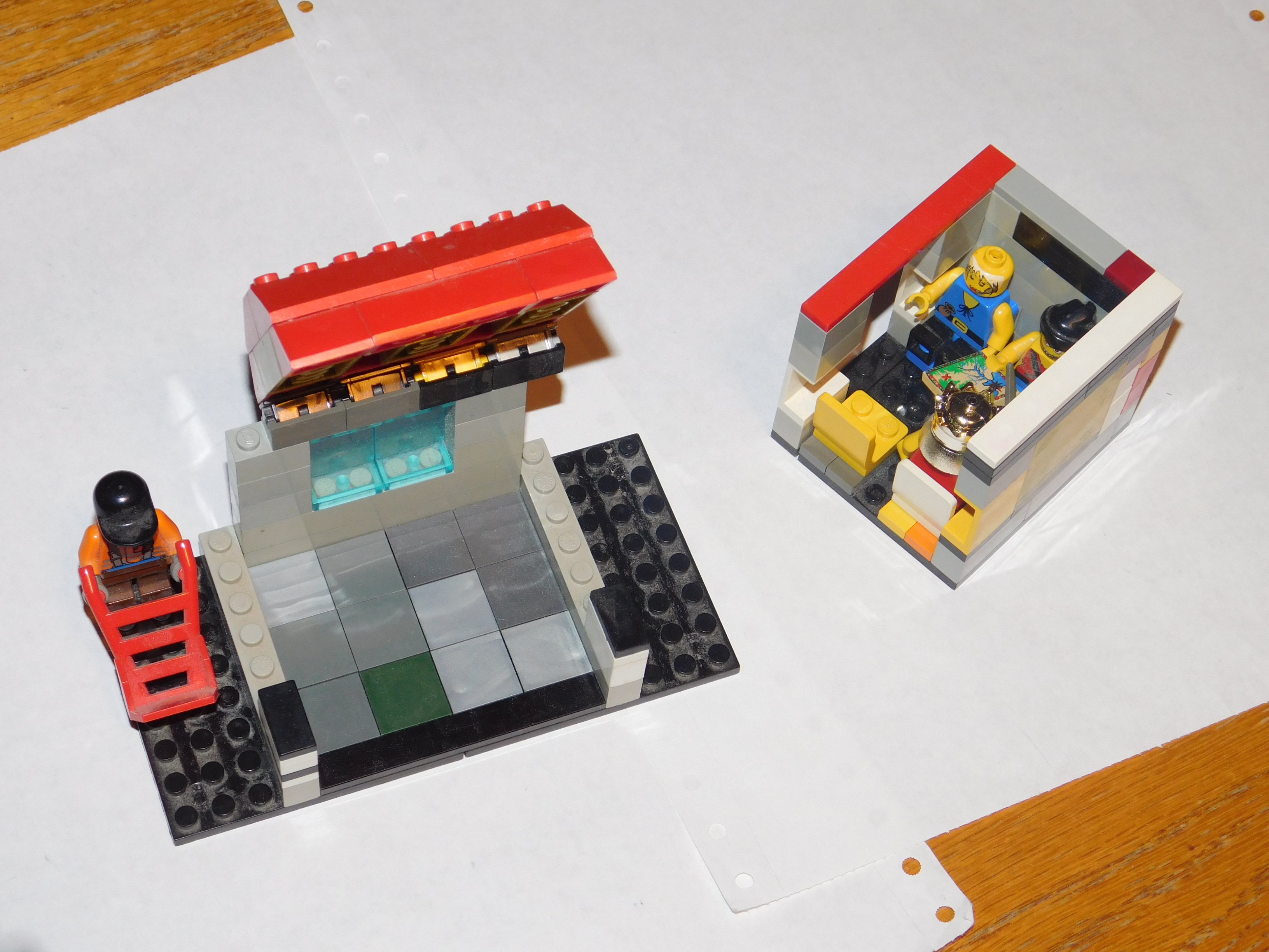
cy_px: 476
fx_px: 2603
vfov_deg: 20.7
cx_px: 634
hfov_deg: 27.4
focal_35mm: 71
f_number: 4.3
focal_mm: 12.6
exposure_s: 1/30
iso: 200
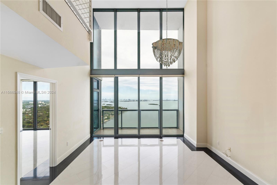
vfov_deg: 77.3
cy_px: 92
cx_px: 138
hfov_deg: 100.4
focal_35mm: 15
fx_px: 115
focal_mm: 10
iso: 125
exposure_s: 1/5
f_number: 10
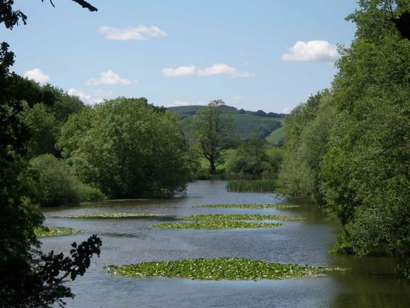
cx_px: 205
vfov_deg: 11.1
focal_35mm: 134
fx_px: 1588
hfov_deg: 14.7
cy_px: 154
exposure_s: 1/200
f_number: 7.8
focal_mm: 27.8
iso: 80
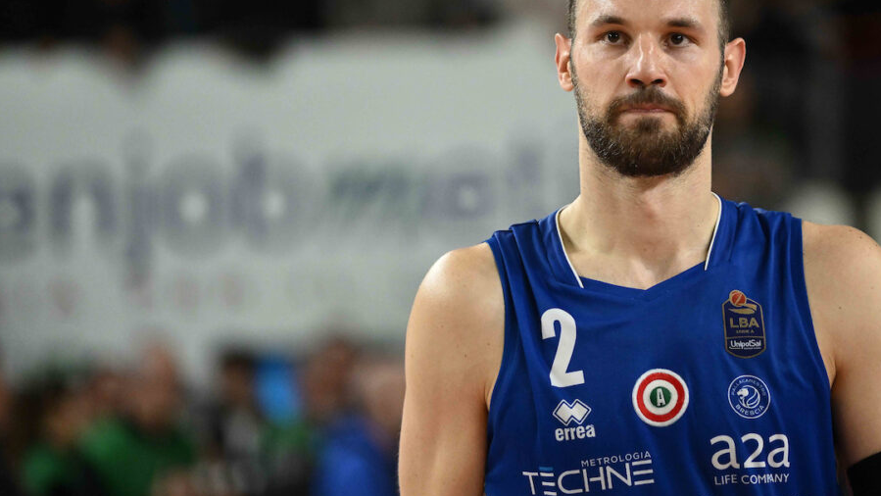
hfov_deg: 9.3
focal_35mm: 233
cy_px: 185
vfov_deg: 5.2
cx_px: 489
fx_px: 5444
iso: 5000
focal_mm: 200
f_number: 3.2
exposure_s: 1/1250
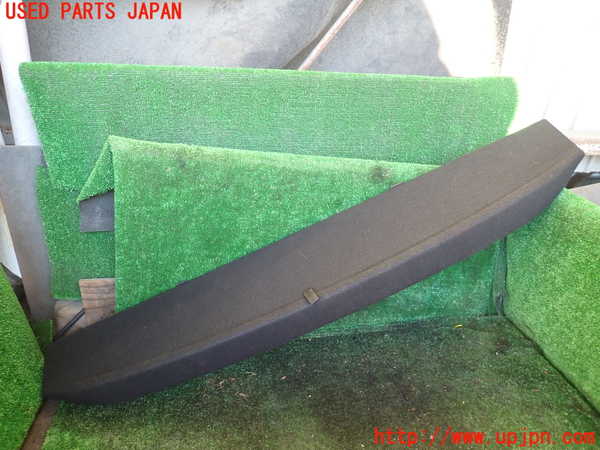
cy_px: 225
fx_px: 433
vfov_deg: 54.9
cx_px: 300
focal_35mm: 25
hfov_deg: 69.4
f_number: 2
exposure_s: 1/40
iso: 200
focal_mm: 4.5
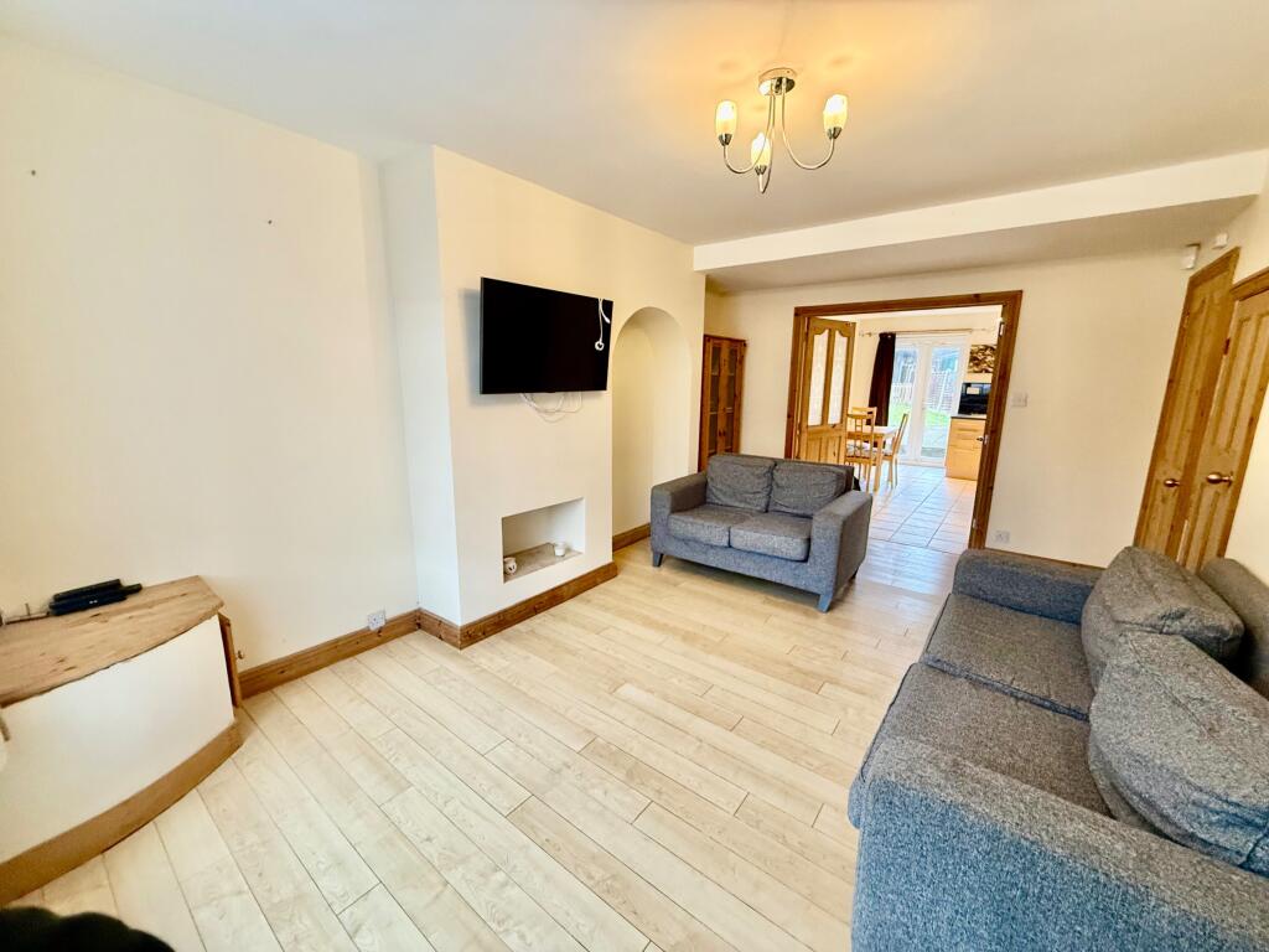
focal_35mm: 14
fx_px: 513
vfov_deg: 85.7
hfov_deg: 102.1
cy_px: 476
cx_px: 634
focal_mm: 2.22
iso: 320
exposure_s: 1/50
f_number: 2.2
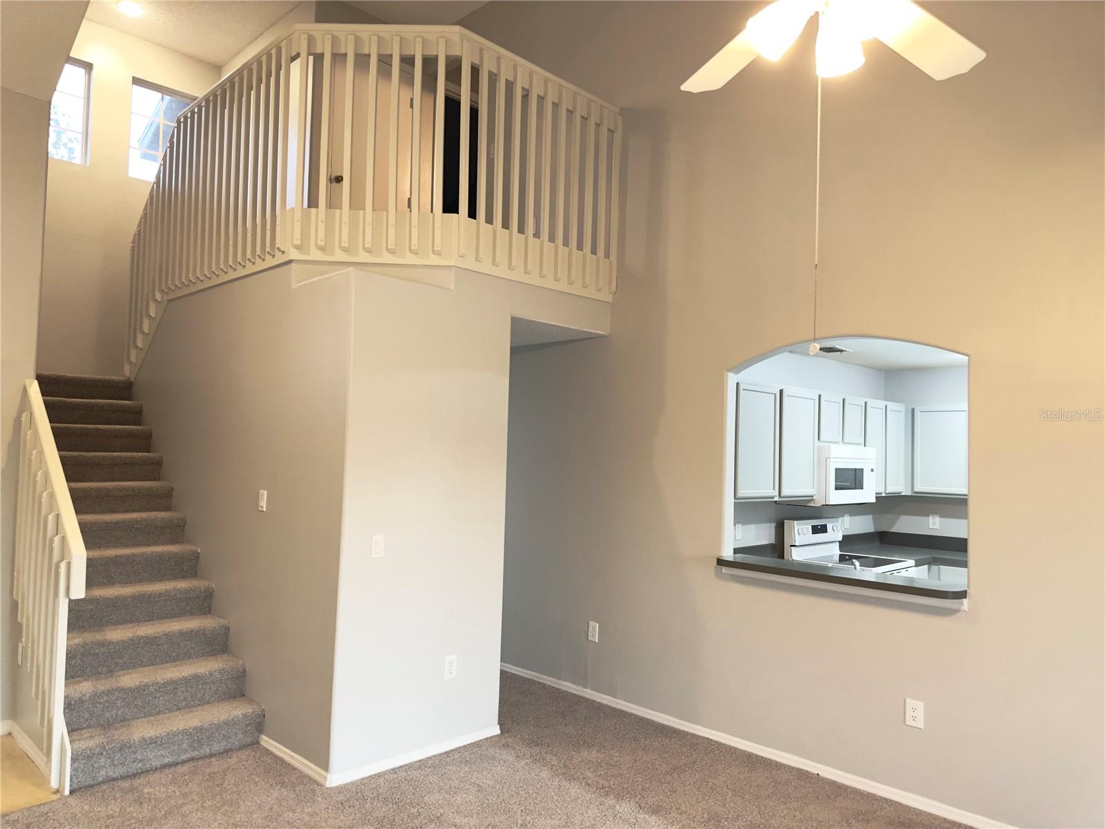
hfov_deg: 71.6
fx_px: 766
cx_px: 552
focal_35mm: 24
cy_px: 414
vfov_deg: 56.8
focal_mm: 6.86
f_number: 1.78
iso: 64
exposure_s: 1/30
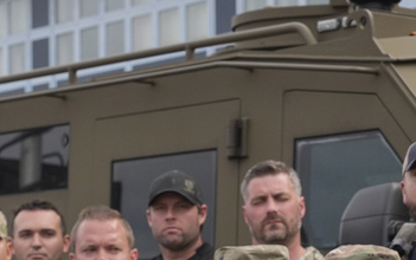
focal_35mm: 208
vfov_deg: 6.3
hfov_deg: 10.1
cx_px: 185
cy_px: 332
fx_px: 2360
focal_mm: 70
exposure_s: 1/2000
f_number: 6.3
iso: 1250
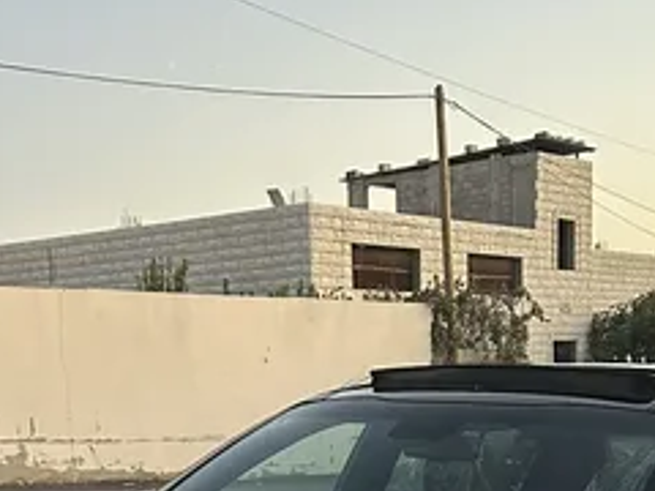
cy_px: 543
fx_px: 1362
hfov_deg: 27.0
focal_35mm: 72
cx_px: 281
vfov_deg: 19.6
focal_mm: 6.86
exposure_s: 1/57
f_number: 1.78
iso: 1000
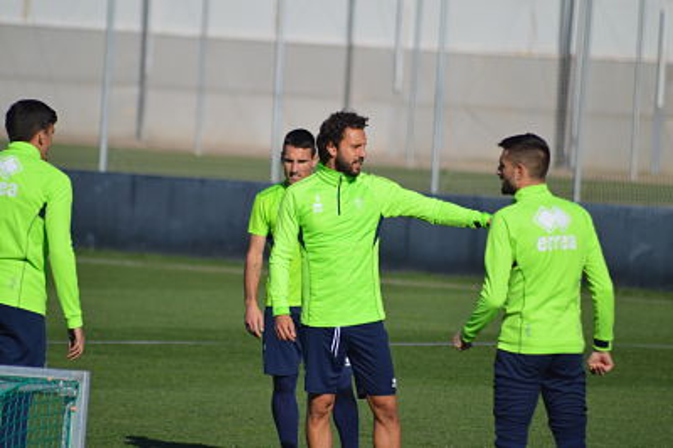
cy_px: 224
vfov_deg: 3.0
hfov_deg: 4.6
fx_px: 8405
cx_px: 336
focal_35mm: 450
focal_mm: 300
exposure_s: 1/2000
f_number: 5.6
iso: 250
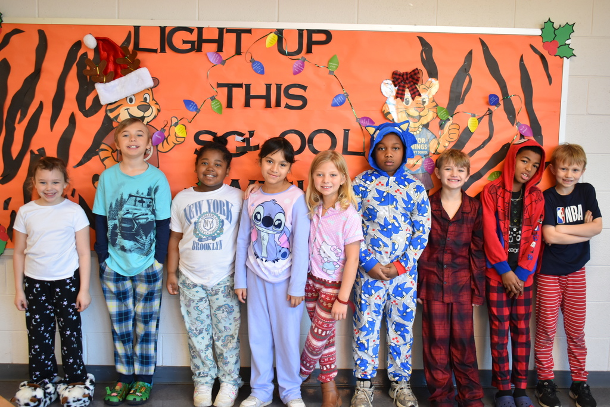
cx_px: 305
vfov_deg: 35.5
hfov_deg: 51.3
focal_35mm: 38
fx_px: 635
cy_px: 204
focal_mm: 25
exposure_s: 1/30
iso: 640
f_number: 4
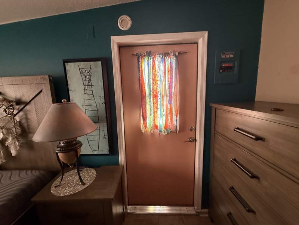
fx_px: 121
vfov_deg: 85.7
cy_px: 112
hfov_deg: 102.1
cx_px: 150
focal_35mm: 14
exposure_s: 1/60
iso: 400
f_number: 2.2
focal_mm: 2.22
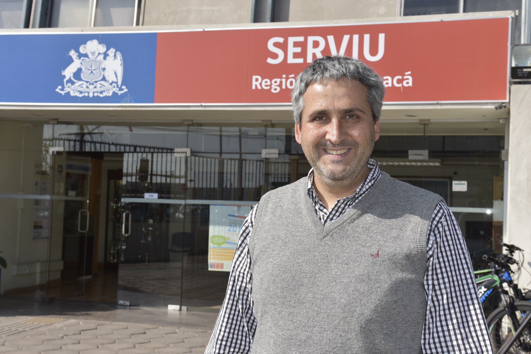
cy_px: 177
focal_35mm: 51
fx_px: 752
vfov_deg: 26.5
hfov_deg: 38.9
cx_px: 266
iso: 100
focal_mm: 34
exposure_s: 1/250
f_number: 8
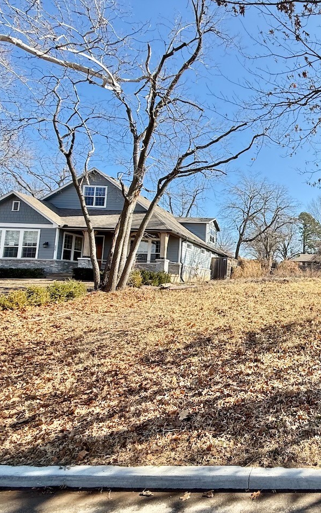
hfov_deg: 48.2
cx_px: 327
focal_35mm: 20
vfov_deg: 85.1
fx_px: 280
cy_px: 259
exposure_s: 1/631
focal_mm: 2.22
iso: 64
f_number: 2.2
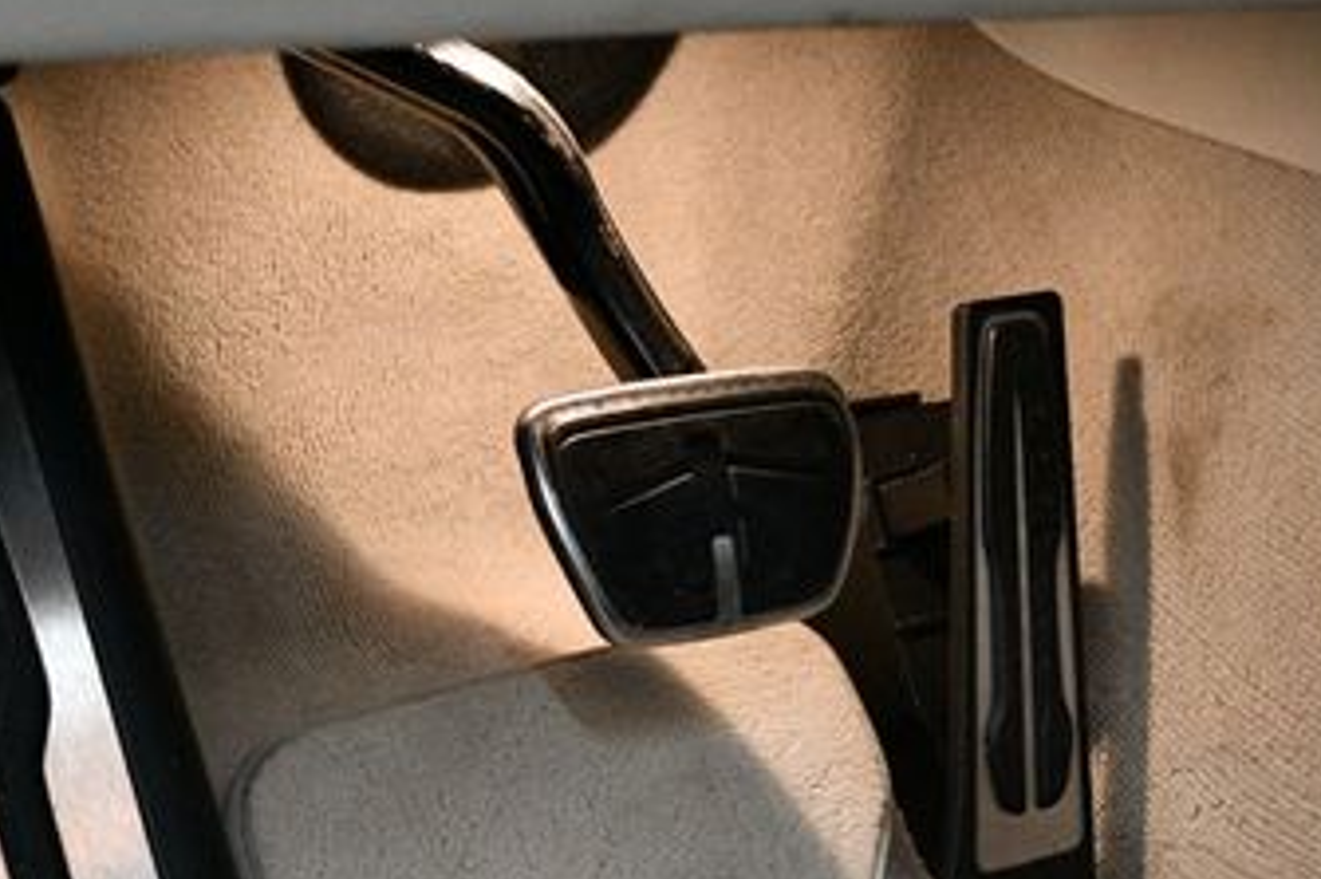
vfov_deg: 21.4
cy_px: 662
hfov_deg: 31.9
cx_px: 611
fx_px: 2311
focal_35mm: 63
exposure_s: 1/80
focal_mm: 22
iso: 3200
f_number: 3.8
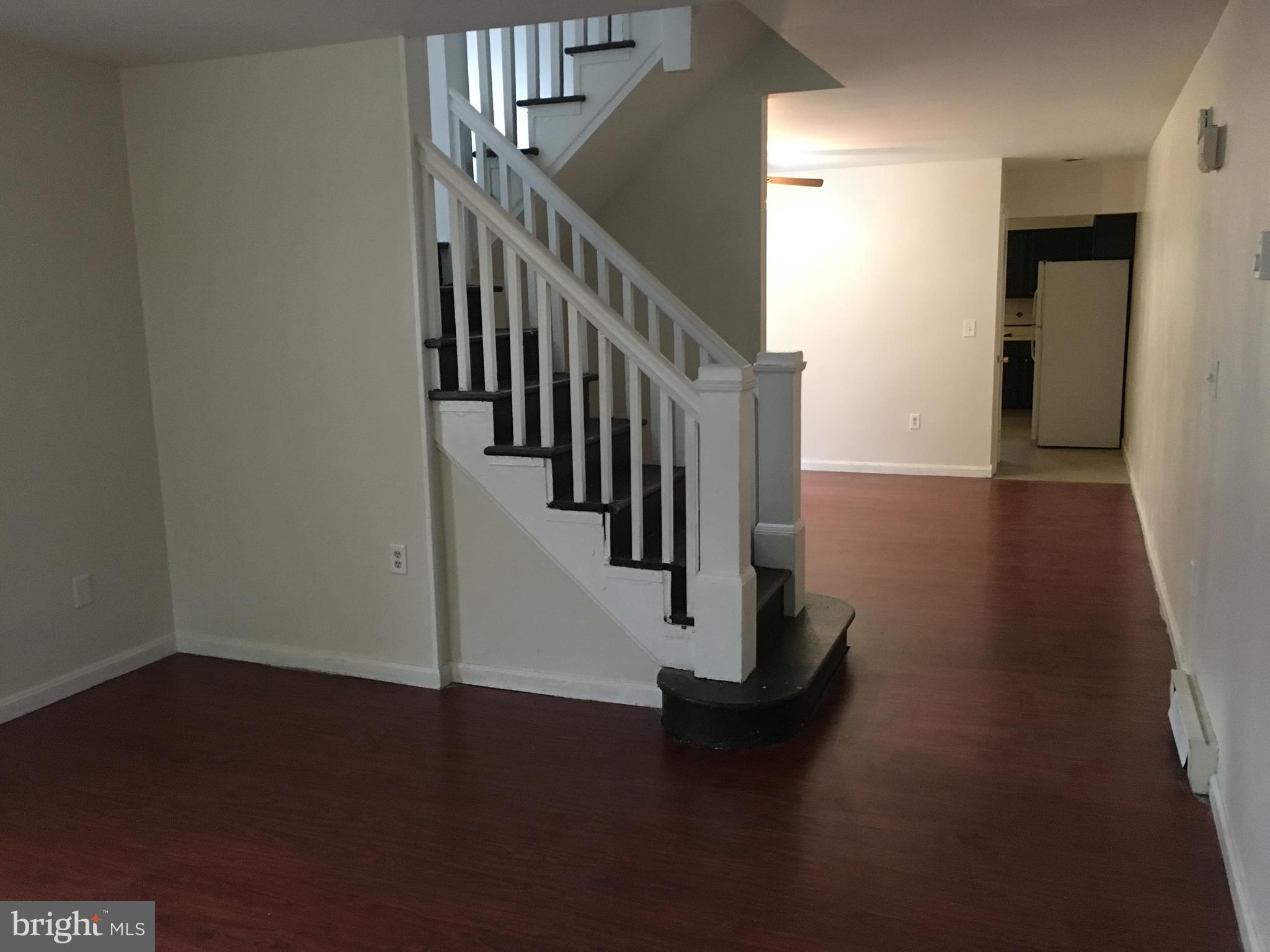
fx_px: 1064
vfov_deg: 48.2
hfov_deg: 61.7
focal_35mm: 29
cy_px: 476
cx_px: 635
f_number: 2.2
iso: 200
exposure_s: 1/30
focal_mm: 4.15
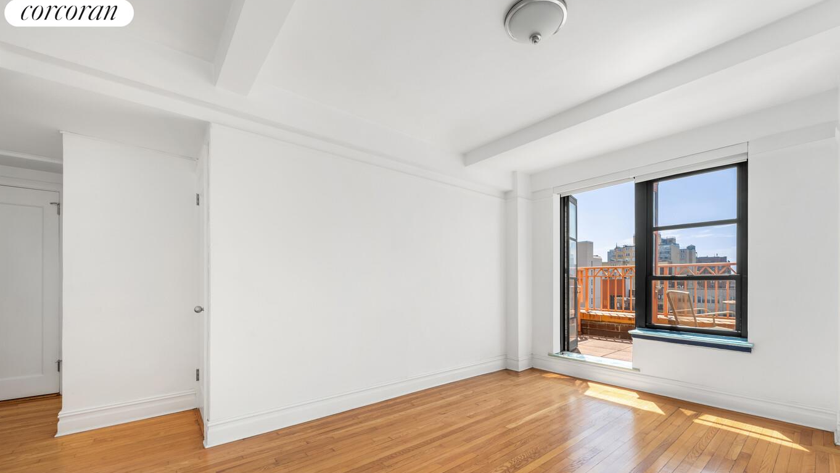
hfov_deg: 102.9
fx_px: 334
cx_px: 439
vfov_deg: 69.9
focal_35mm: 15
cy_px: 280
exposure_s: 1/15
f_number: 19
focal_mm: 13
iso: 500
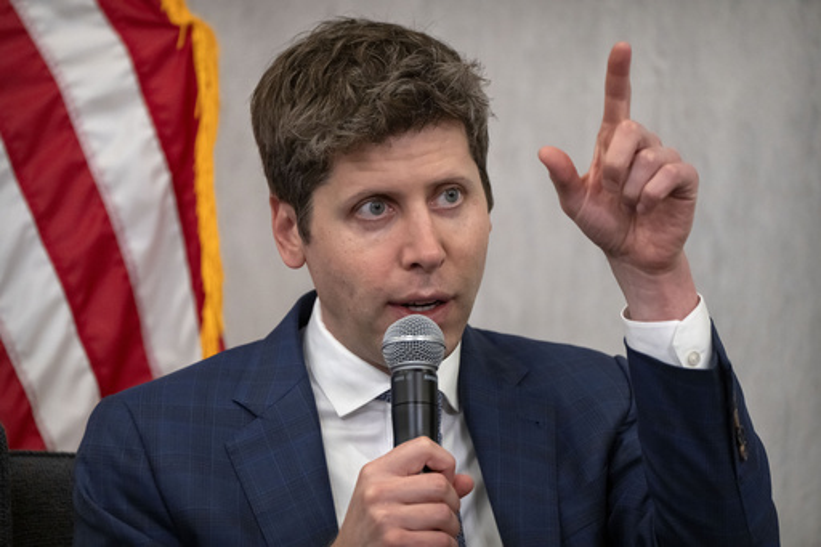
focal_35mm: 400
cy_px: 274
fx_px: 9119
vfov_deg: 3.4
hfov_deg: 5.2
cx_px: 410
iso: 6400
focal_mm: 400
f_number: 5.6
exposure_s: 1/400
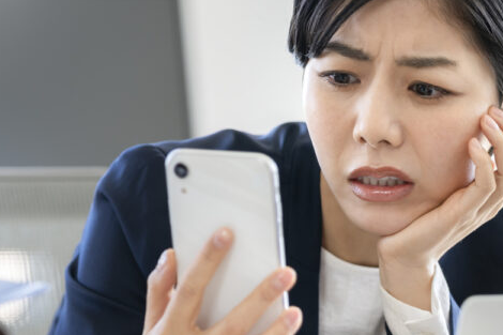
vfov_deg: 4.9
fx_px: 3925
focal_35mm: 281
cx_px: 403
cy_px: 220
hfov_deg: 7.3
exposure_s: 1/50
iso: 250
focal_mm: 110
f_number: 3.2
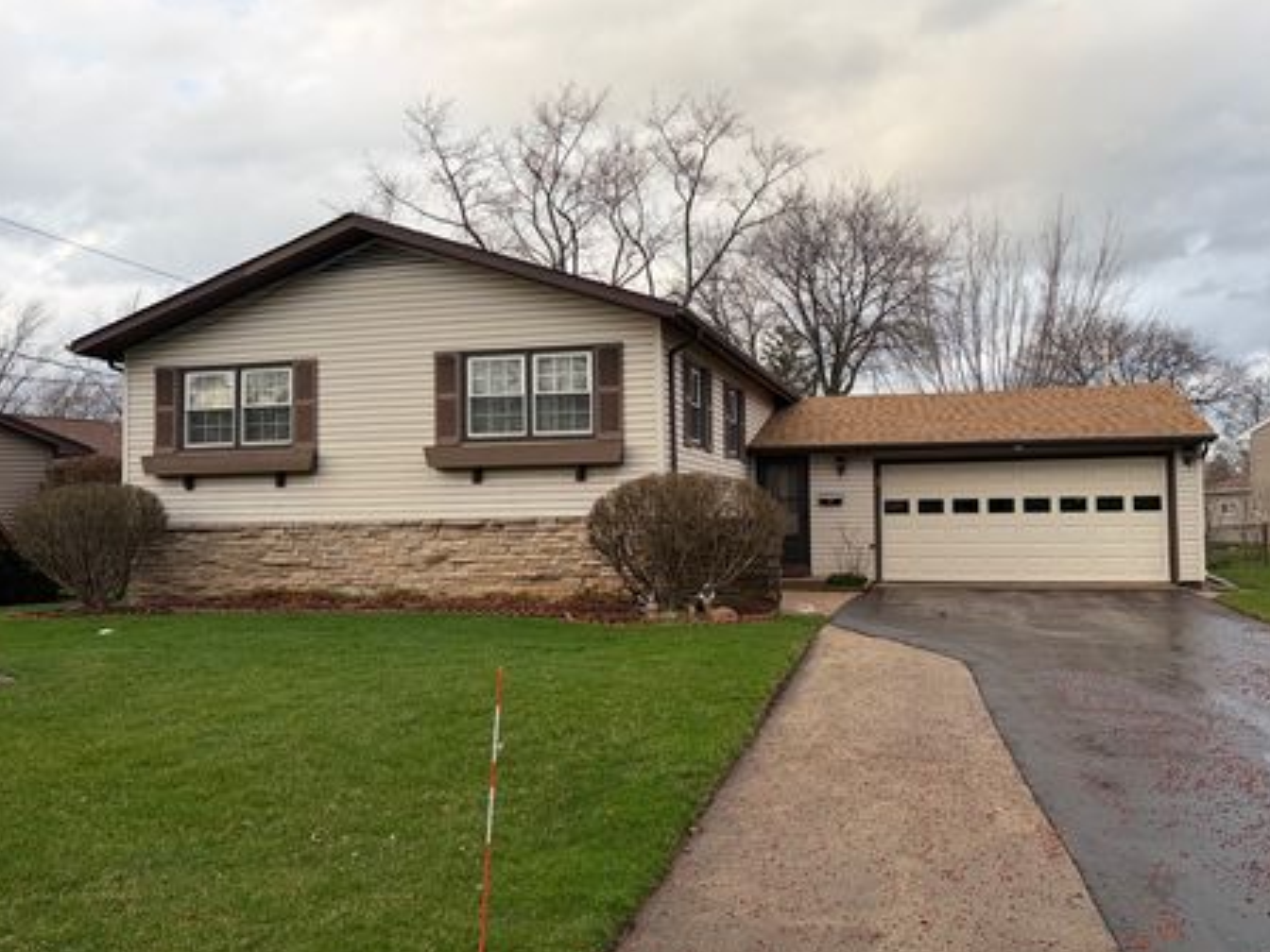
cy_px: 475
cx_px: 678
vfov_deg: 48.2
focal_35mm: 29
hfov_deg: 61.6
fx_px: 1064
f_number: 1.6
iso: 50
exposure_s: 1/782
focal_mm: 5.96
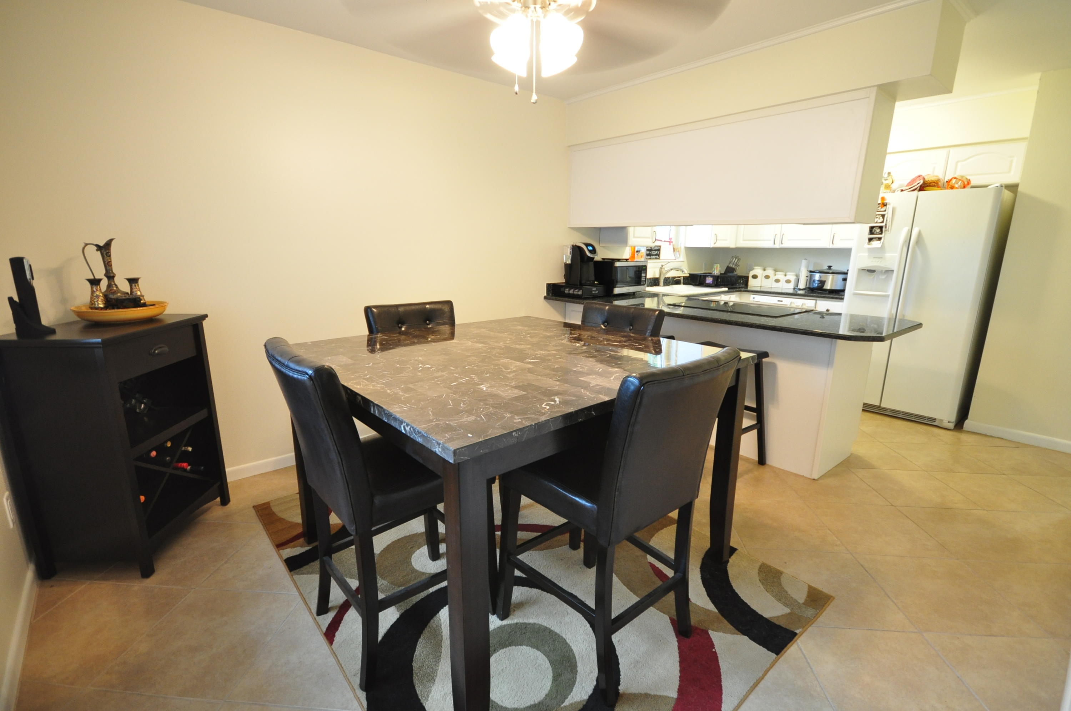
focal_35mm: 16
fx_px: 490
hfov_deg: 95.1
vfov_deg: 71.9
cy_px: 356
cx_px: 536
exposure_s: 1/8
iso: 800
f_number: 5.6
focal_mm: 11
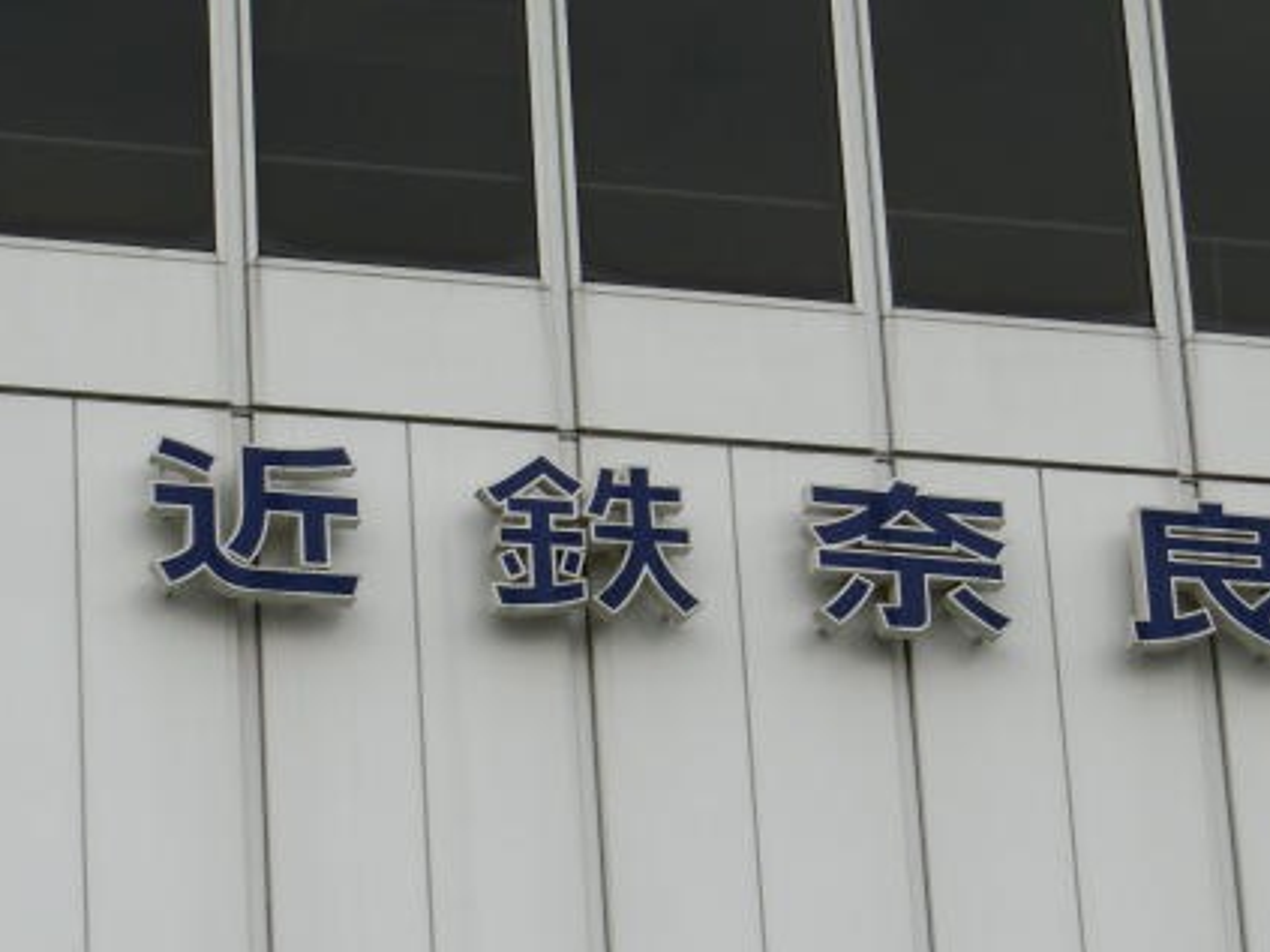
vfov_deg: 9.2
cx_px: 838
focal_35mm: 162
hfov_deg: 12.2
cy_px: 429
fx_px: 5942
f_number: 5.7
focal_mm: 19.1
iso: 80
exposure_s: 1/250
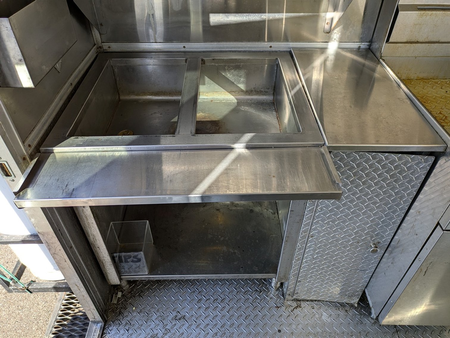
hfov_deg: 69.4
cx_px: 225
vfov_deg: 54.9
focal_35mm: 25
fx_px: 325
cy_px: 169
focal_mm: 5.43
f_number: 1.89
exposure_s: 1/450
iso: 77
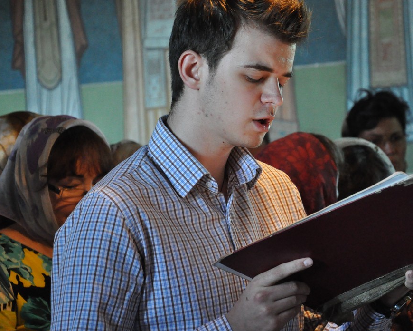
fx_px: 1565
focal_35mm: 128
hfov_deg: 15.0
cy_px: 152
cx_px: 272
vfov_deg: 12.1
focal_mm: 66
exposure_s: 1/60
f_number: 5.3
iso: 3200
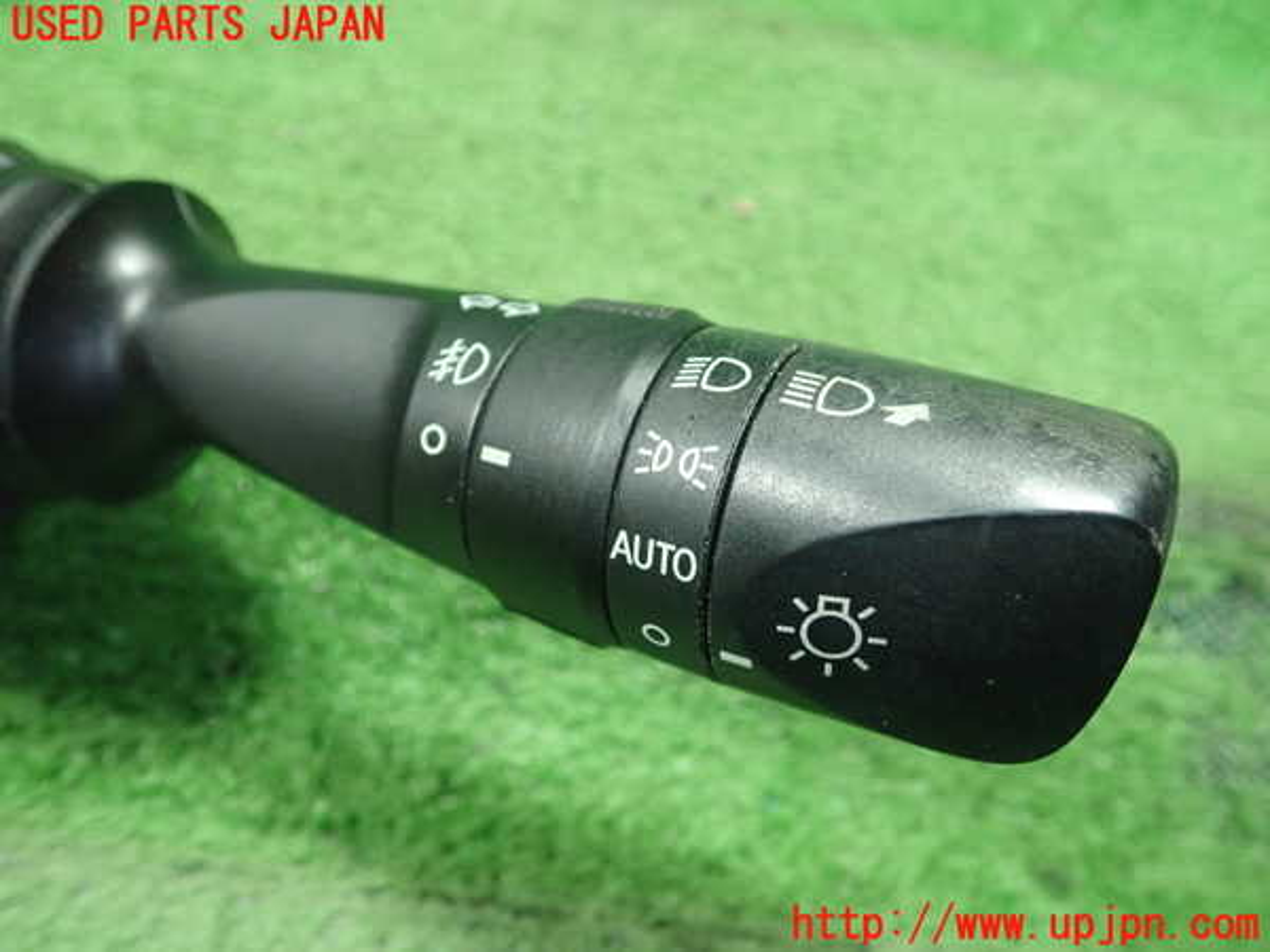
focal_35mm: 30
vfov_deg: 46.8
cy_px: 476
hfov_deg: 60.0
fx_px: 1101
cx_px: 635
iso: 800
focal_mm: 5.5
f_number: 2.3
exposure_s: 1/125
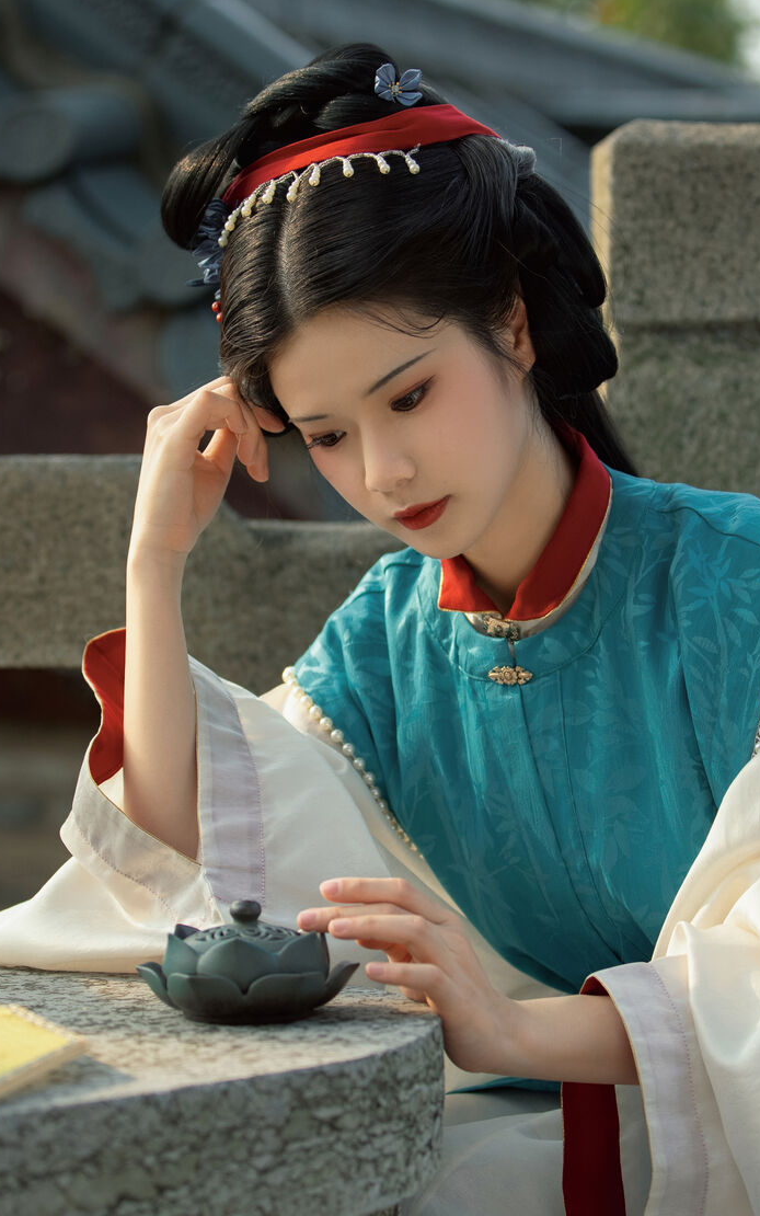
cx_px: 414
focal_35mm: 114
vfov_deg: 18.3
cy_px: 607
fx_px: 3777
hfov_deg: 11.5
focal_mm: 70
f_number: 2.8
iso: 200
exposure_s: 1/1000
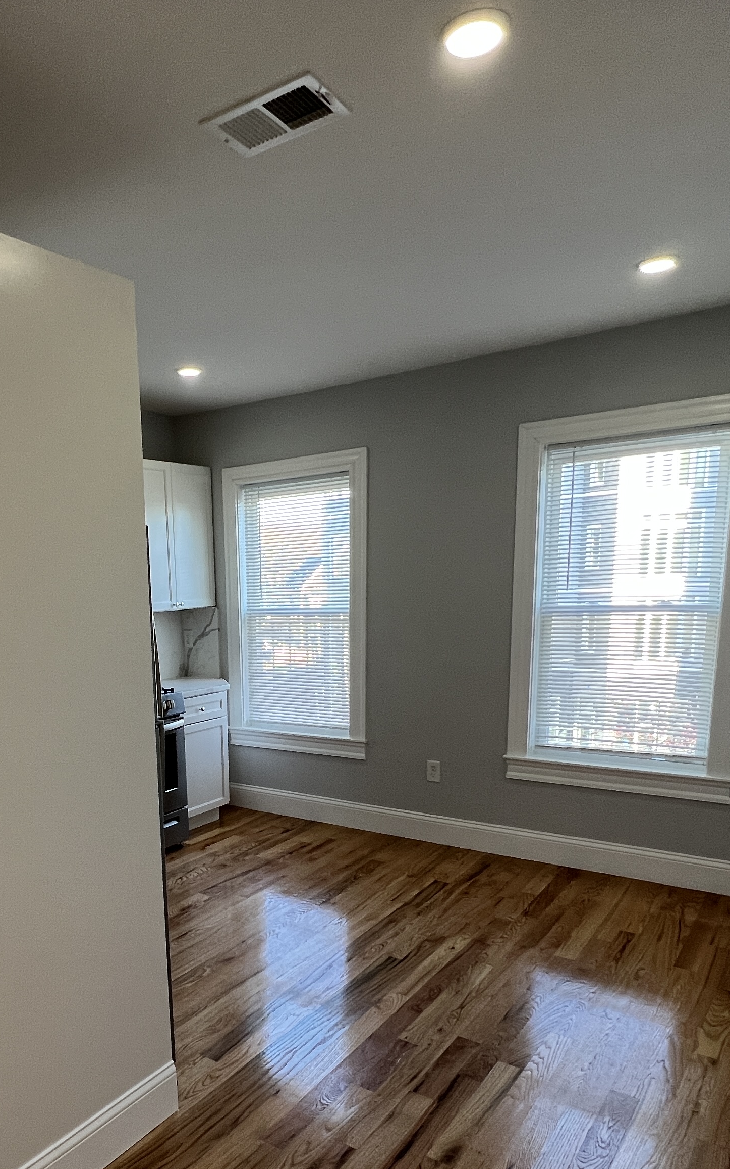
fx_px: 764
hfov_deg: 49.4
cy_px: 752
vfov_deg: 73.1
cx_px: 197
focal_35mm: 24
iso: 125
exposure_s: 1/120
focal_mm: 1.57
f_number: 1.8
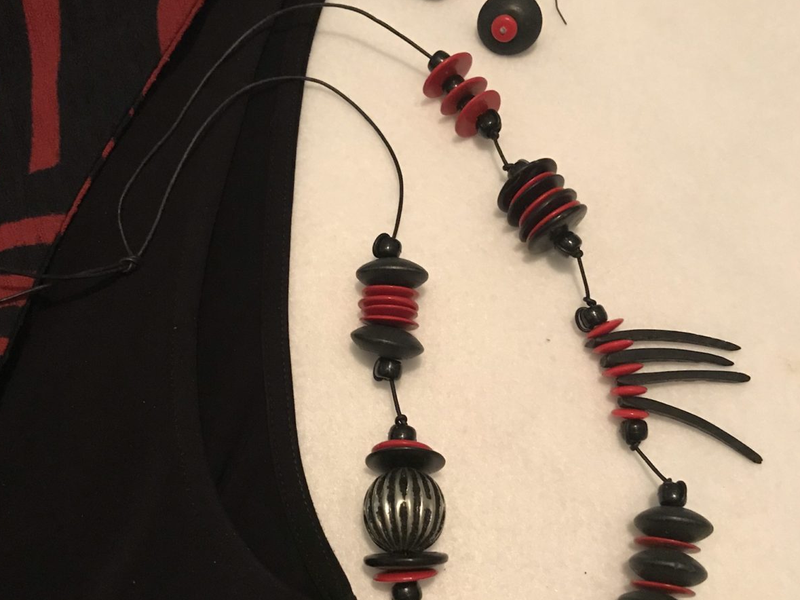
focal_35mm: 38
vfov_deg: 37.7
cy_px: 322
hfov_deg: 49.0
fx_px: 878
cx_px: 400
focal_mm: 3.99
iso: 80
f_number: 1.8
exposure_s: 1/5
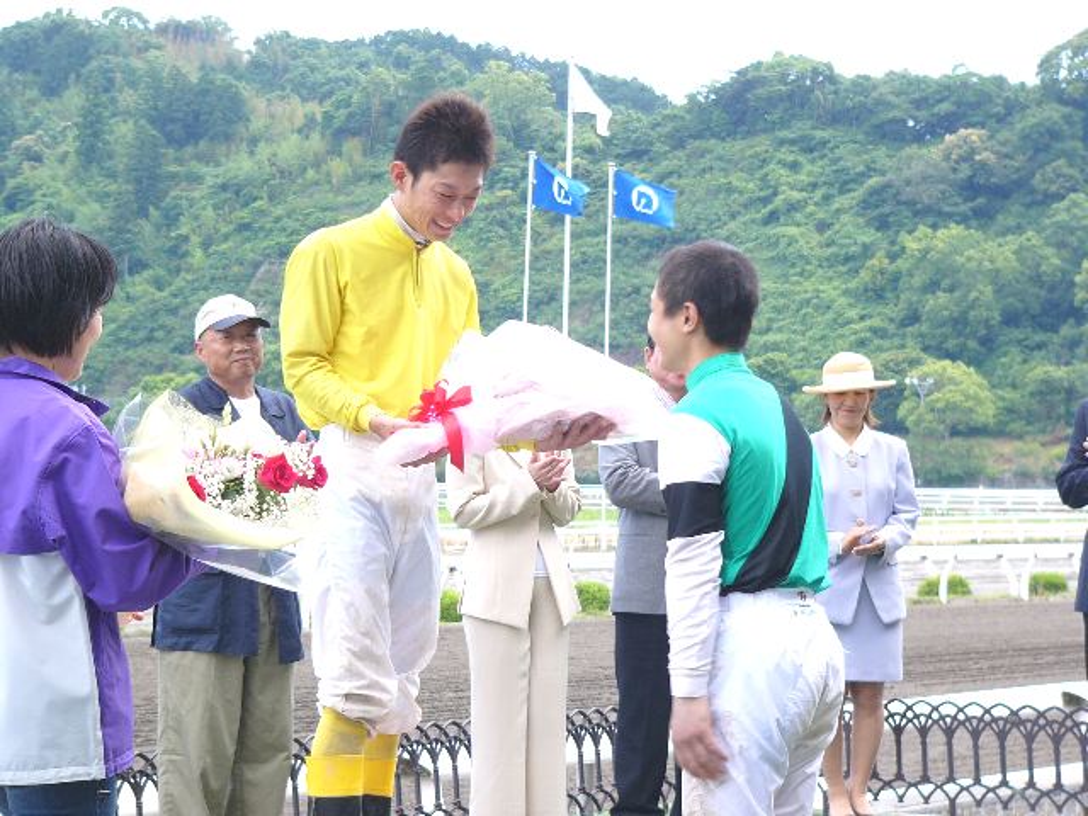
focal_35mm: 113
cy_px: 408
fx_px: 3552
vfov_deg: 13.1
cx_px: 544
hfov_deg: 17.4
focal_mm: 18.8
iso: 50
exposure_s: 1/125
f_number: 4
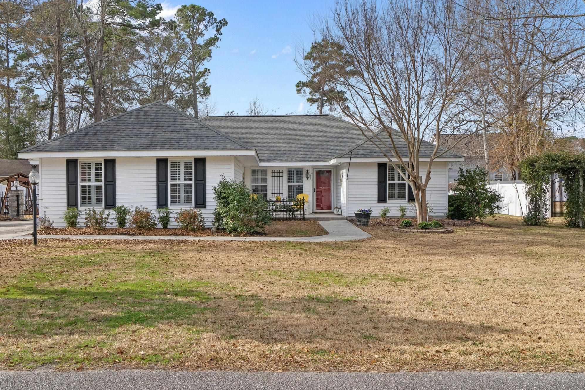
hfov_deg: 55.7
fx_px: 553
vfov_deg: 38.8
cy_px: 160
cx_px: 259
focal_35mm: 34
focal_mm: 27
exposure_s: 1/1000
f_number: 8
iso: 320
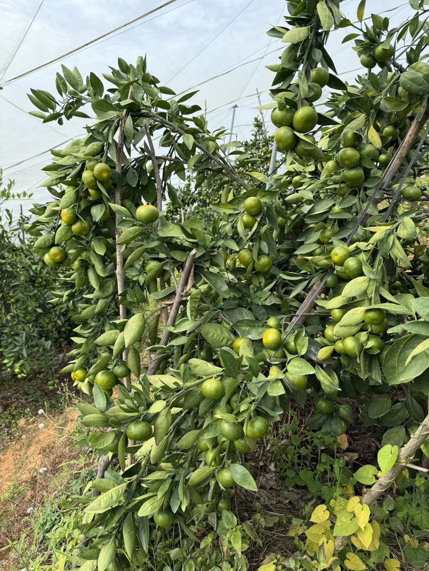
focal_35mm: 24
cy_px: 286
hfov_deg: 56.8
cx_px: 214
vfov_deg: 71.6
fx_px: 397
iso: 80
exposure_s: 1/1156
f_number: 1.78
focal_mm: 6.76
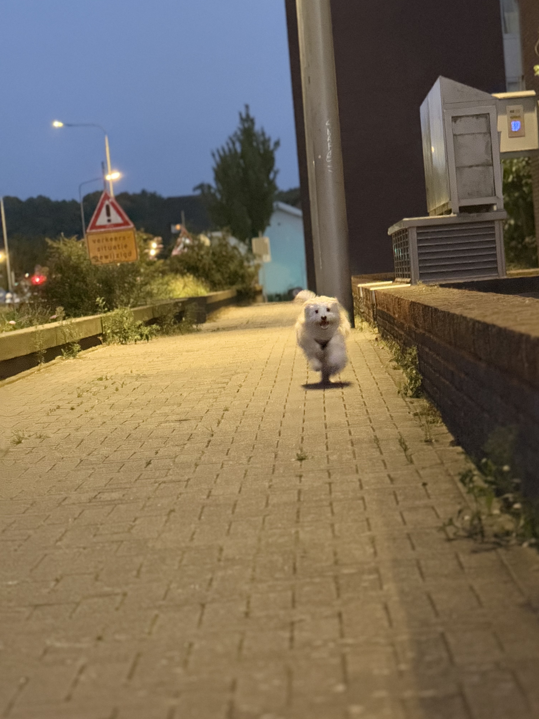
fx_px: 2512
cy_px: 358
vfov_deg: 16.3
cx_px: 271
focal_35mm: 121
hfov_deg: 12.2
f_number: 2.8
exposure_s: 1/23
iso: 2000
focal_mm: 15.66
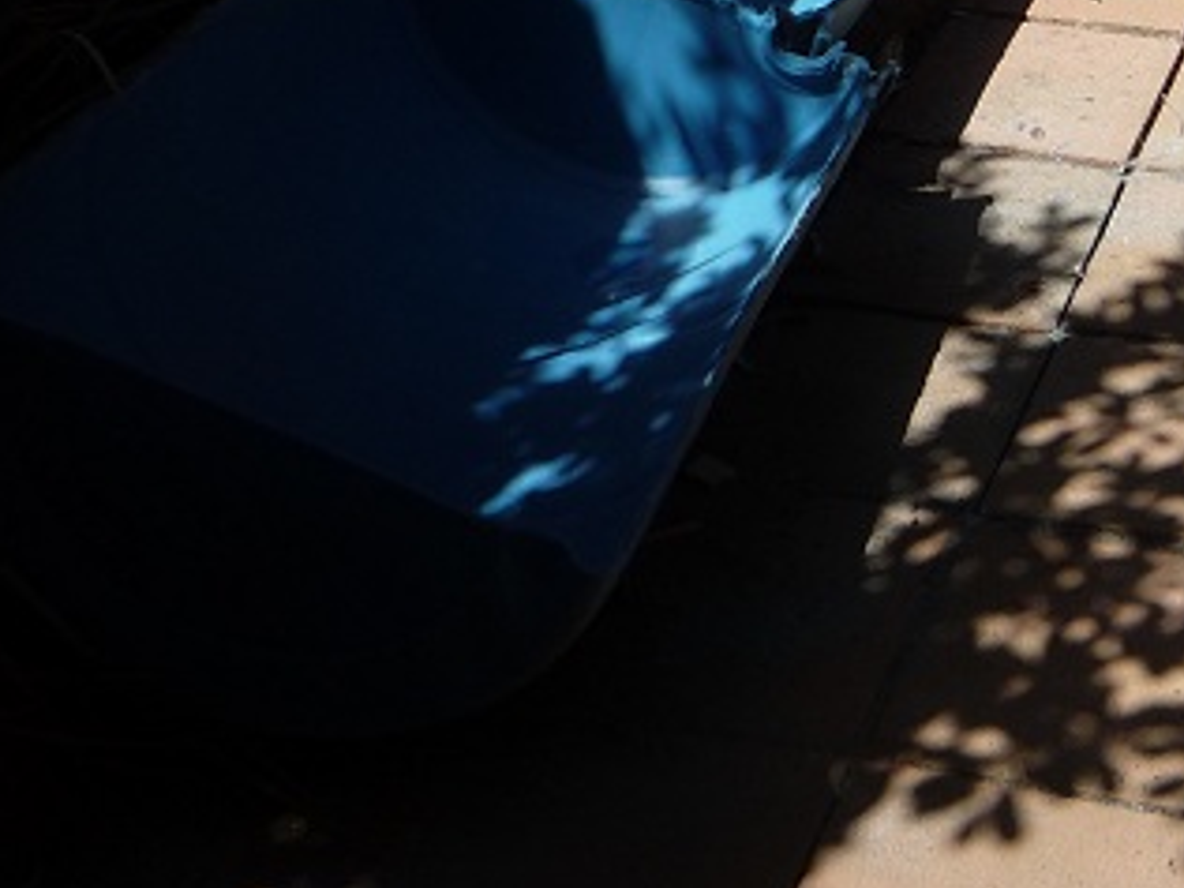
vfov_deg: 18.3
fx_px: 2599
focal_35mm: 76
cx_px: 1244
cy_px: -191
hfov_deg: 24.3
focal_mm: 5.2
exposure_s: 1/400
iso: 100
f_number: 5.6
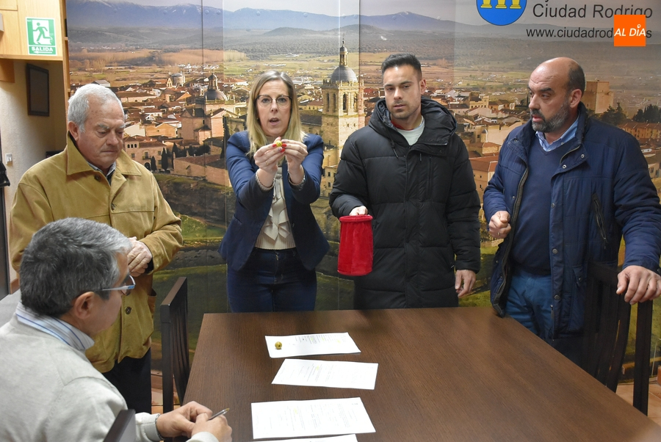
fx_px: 662
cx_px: 330
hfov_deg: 53.1
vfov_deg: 37.0
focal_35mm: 36
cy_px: 221
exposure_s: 1/60
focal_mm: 24
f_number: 3.8
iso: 3200
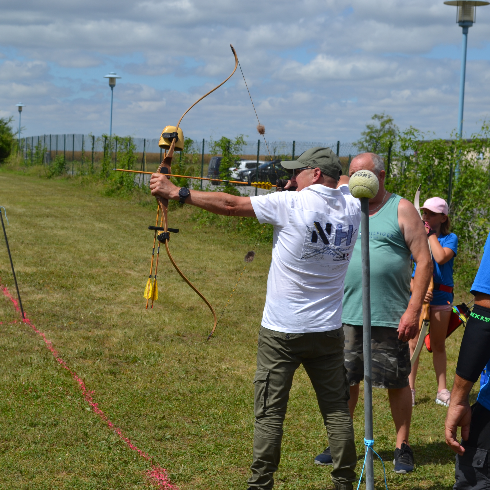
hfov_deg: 21.4
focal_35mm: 81
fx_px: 1297
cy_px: 244
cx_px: 213
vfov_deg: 21.4
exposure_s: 1/320
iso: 100
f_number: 9
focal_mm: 42
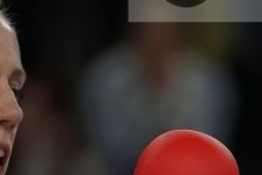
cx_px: 236
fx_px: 11579
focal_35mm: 1590
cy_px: 327
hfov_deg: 1.3
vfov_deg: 0.9
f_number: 2.8
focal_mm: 200
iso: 1000
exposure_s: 1/1000
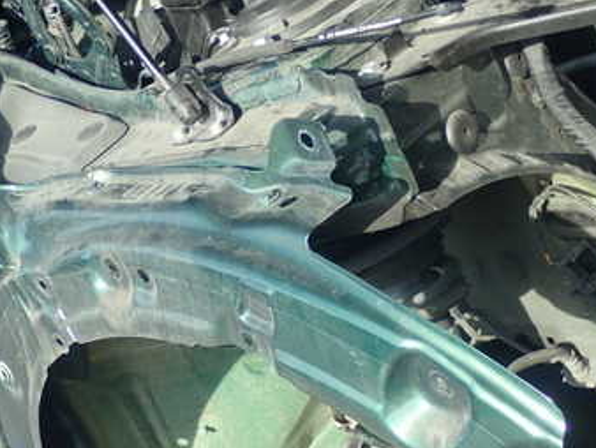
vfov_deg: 15.7
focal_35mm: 94
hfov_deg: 20.8
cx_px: 215
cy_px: 295
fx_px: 1620
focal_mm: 9.61
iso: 100
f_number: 3.4
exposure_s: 1/160
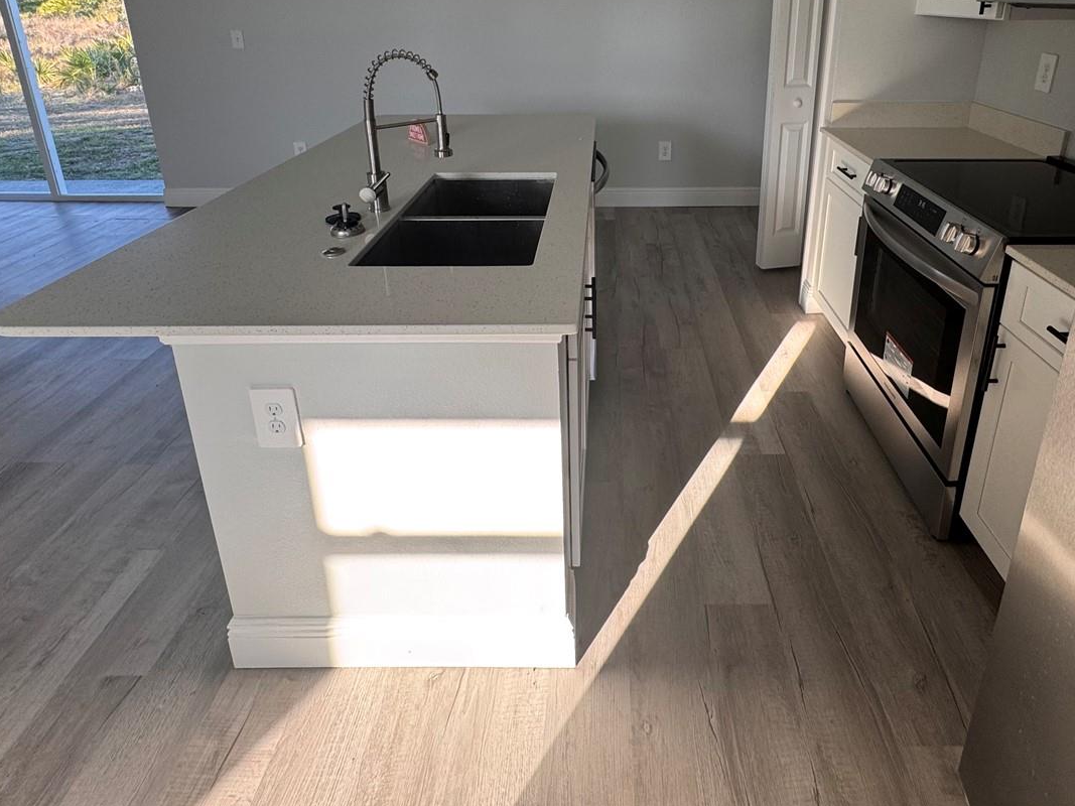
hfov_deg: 78.6
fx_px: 652
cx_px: 608
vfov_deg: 60.1
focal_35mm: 21
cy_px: 205
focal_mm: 2.22
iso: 64
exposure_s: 1/99
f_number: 2.2
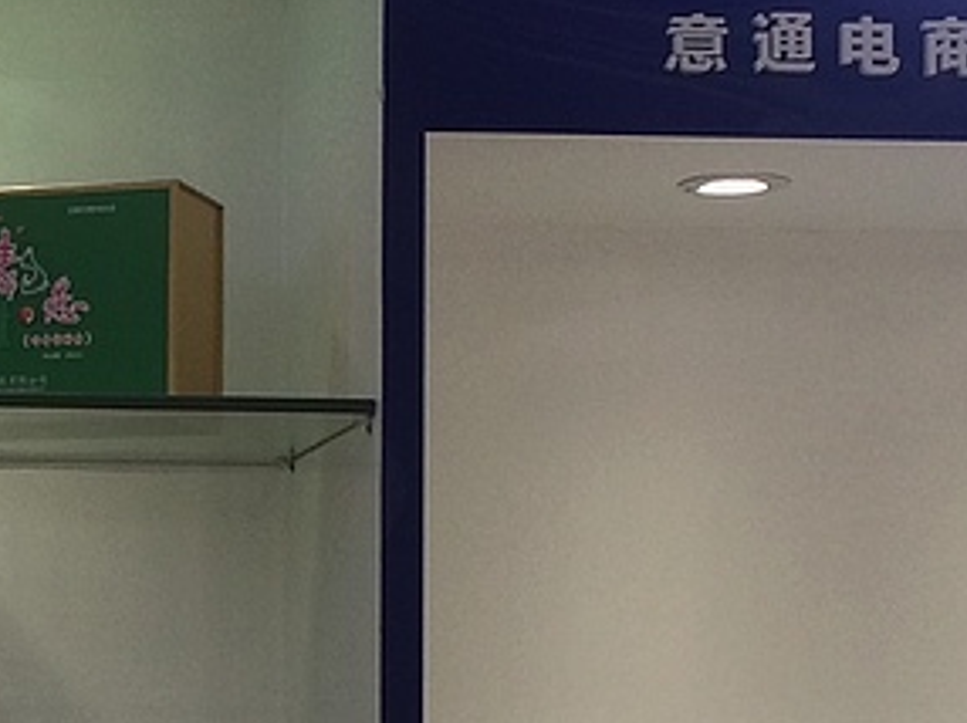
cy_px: 628
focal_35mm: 130
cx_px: -152
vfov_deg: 11.3
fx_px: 3629
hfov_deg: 14.7
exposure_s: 1/50
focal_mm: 4.15
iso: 32
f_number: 2.2
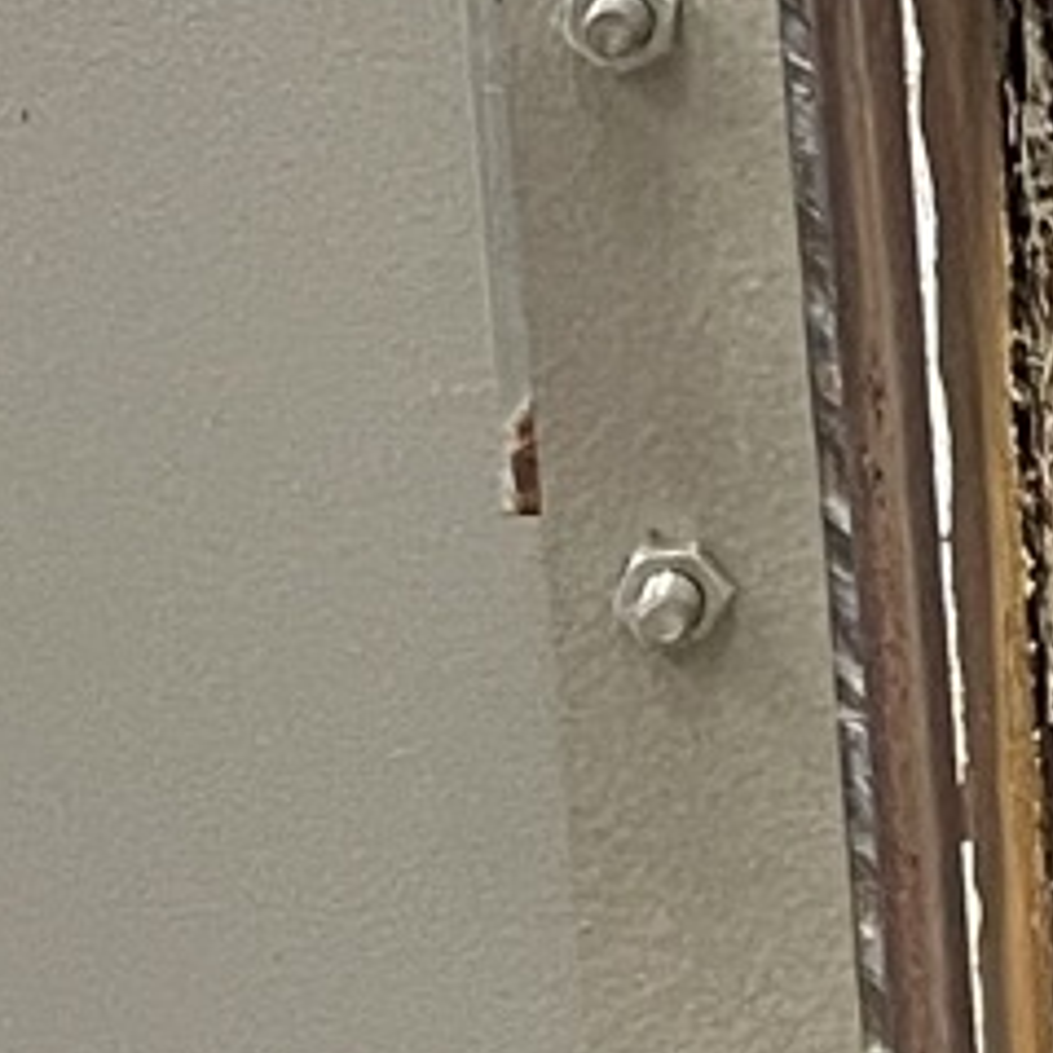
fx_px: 6780
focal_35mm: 197
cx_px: 2758
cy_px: 551
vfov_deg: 8.9
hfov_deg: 8.0
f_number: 1.6
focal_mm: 5.1
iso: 250
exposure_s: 1/60
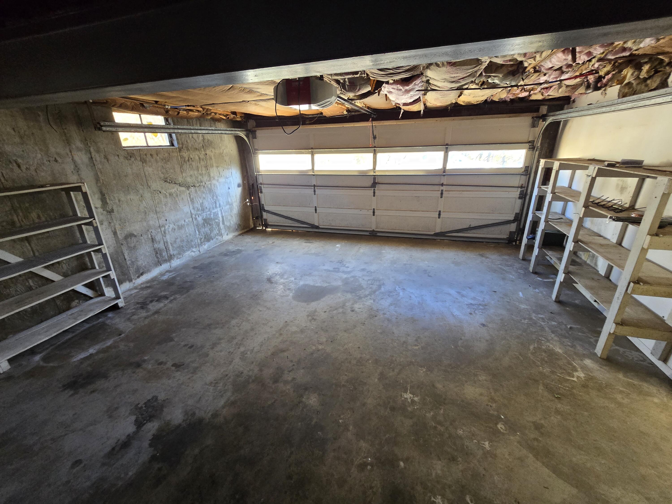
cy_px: 252
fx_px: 252
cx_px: 336
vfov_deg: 89.9
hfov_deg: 106.2
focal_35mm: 13
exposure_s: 1/60
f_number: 2.2
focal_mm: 2.2
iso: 400
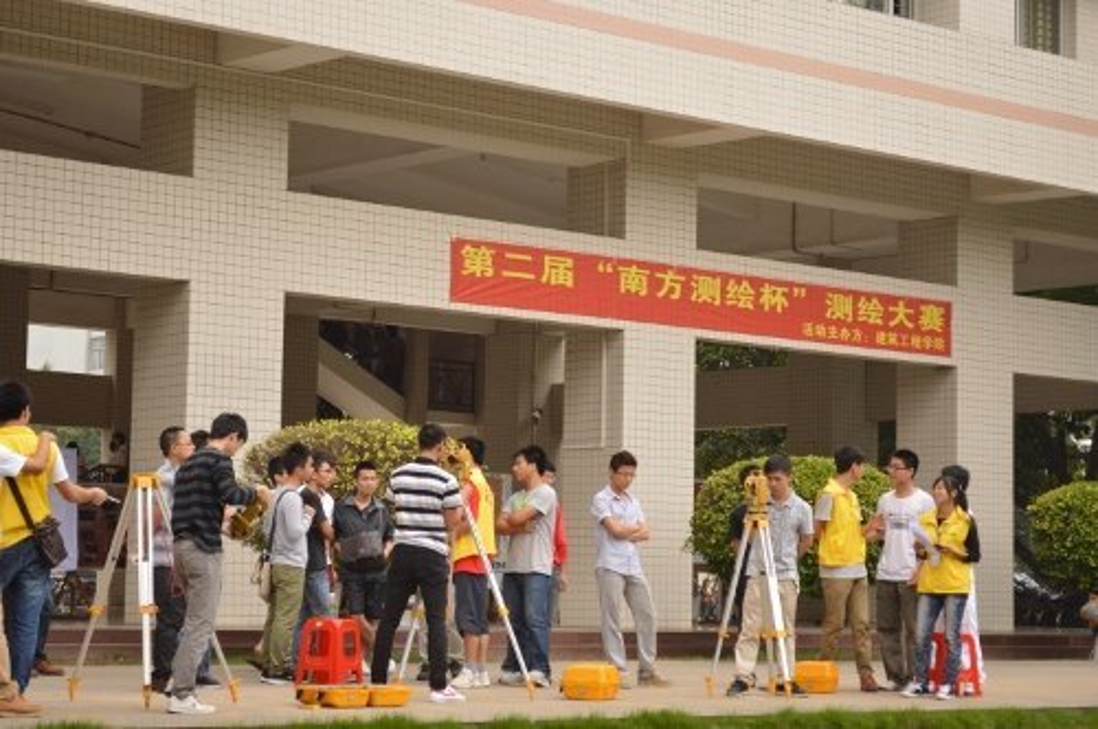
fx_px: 2513
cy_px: 364
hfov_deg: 24.6
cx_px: 549
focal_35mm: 82
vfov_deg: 16.5
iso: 400
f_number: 5.6
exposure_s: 1/125
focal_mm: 55
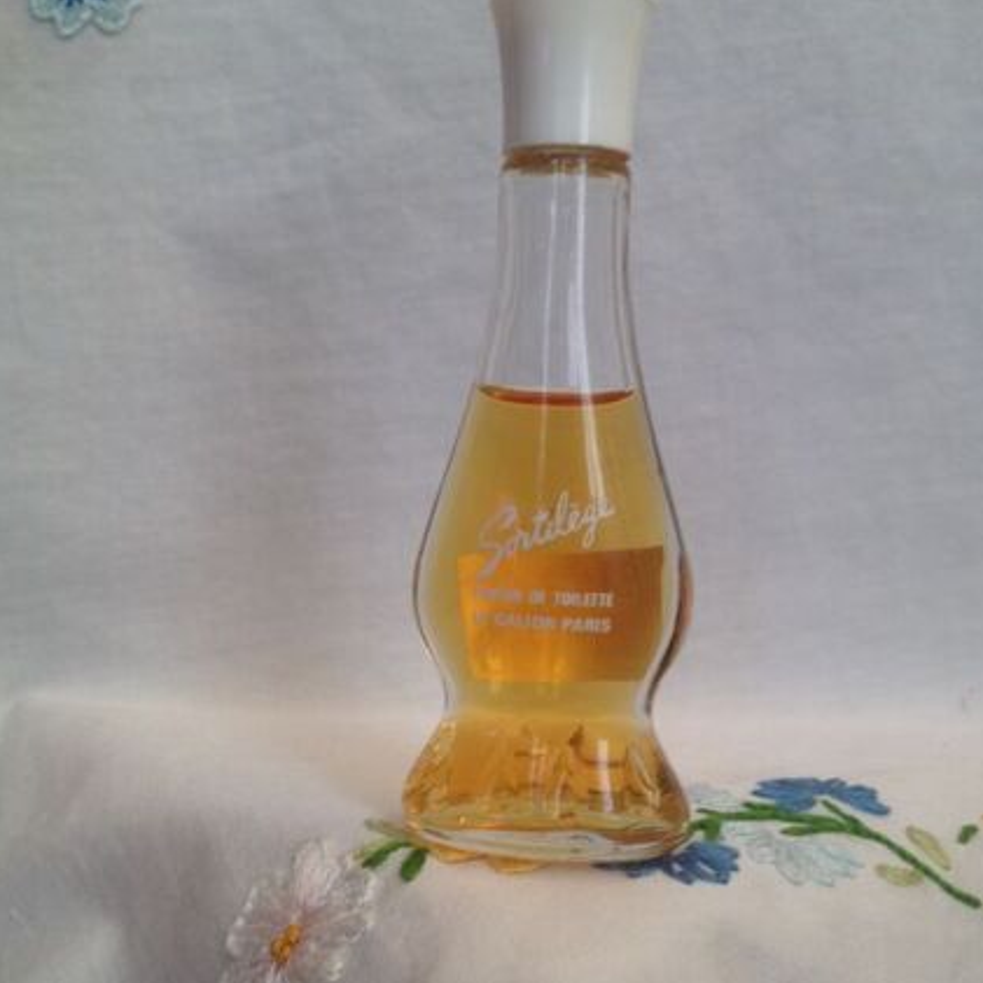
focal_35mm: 47
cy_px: 551
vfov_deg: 36.0
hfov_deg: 36.1
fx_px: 1510
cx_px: 514
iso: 50
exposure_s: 1/40
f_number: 2.4
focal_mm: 4.28
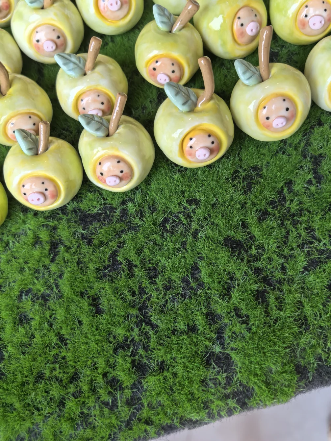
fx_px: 370
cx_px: 173
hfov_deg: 48.2
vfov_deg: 61.7
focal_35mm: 29
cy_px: 218
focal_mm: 5.75
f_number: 2
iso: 320
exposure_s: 1/500
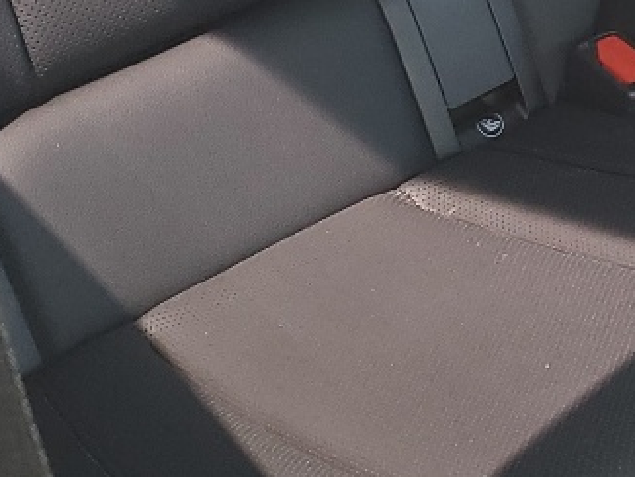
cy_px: -344
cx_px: 959
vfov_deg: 10.9
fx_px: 2349
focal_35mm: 128
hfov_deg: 14.4
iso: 54
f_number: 1.5
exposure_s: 1/60.2
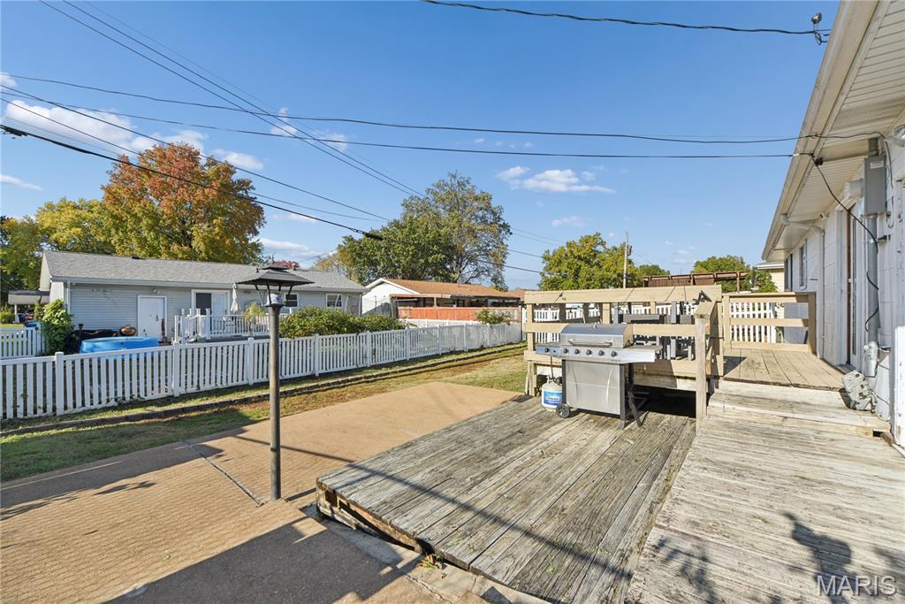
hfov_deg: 104.2
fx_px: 352
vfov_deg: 81.2
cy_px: 302
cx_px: 452
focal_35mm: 14
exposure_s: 1/2000
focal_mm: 14
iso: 400
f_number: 6.3
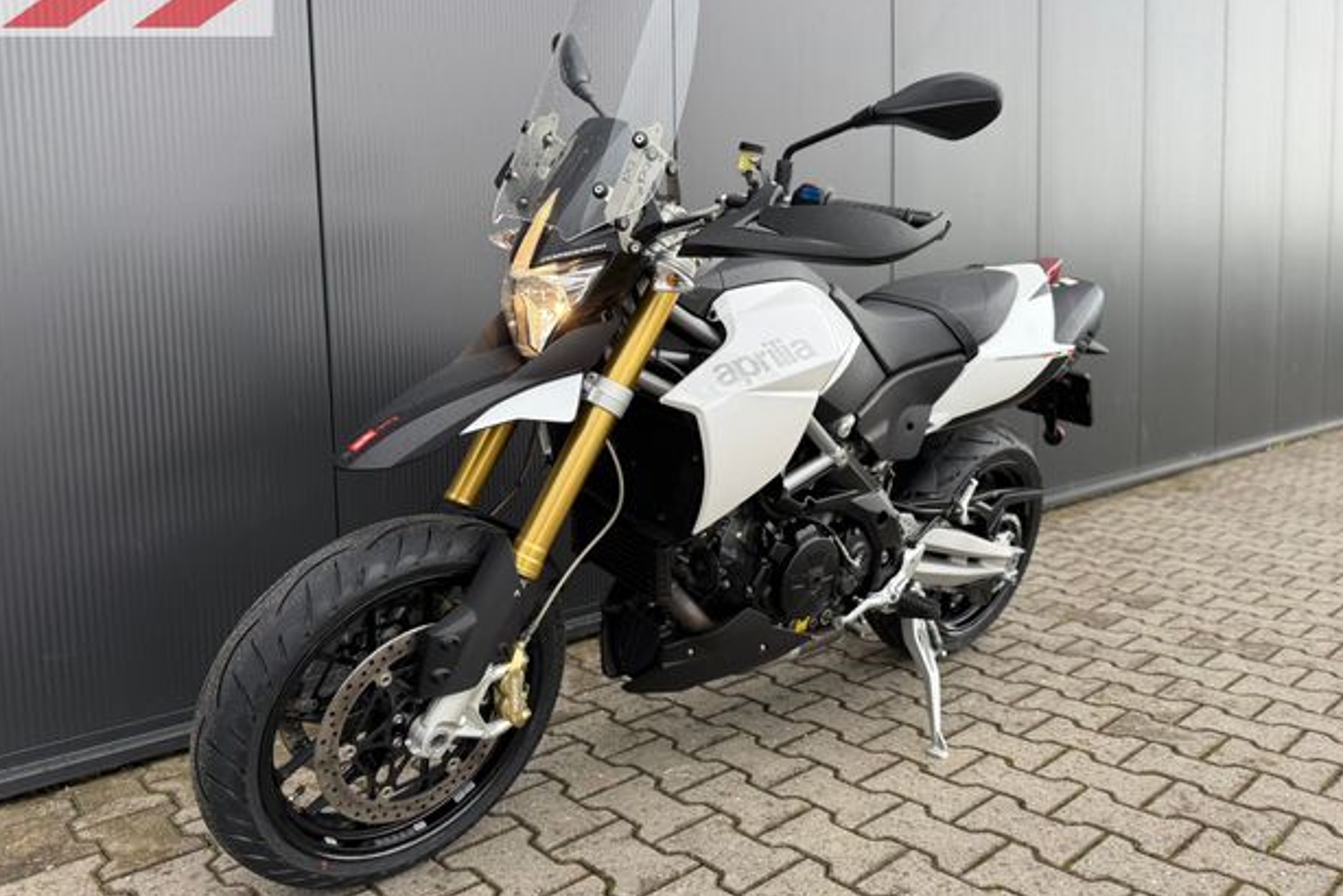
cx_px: 654
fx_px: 970
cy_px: 415
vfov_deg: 49.6
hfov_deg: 69.4
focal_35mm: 26
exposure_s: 1/379
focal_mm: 6.76
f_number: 1.78
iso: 100
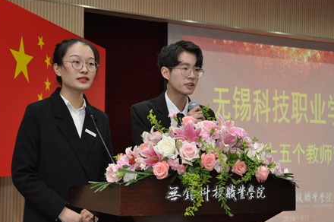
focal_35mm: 66
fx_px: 608
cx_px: 160
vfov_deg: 20.7
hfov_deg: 30.7
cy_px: 123
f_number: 4.5
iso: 800
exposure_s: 1/60
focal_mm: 35
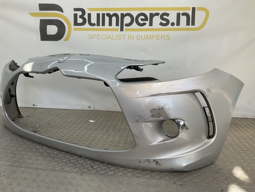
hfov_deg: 61.7
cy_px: 96
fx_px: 214
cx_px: 128
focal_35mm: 29
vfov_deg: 48.2
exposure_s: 1/245
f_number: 1.8
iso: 16
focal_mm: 3
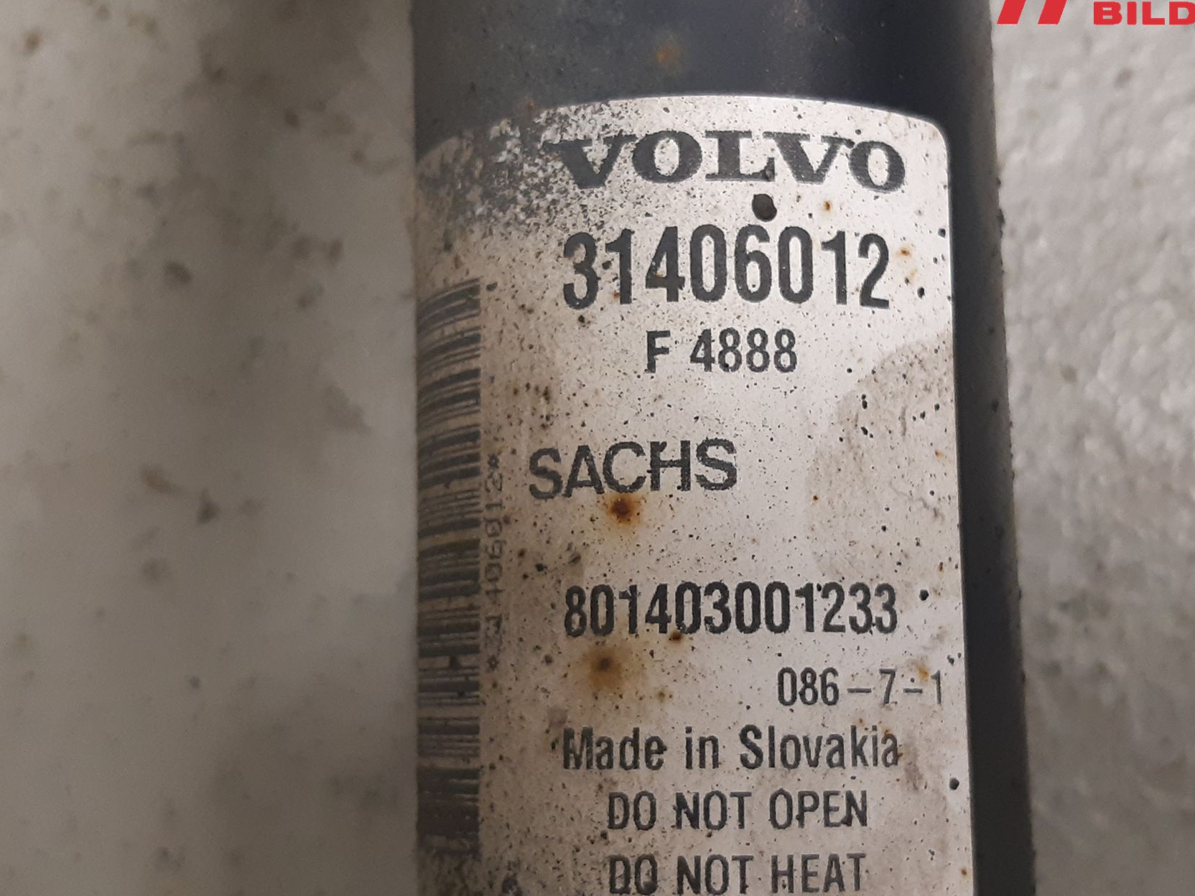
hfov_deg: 56.5
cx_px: 702
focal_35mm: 32
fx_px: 1105
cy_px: 454
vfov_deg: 44.2
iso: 200
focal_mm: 3.93
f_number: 1.7
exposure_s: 1/50
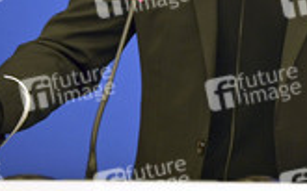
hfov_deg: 5.4
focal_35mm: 389
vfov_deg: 3.4
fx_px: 3254
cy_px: -50
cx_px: 278
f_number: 2.8
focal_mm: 140
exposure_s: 1/160
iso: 640
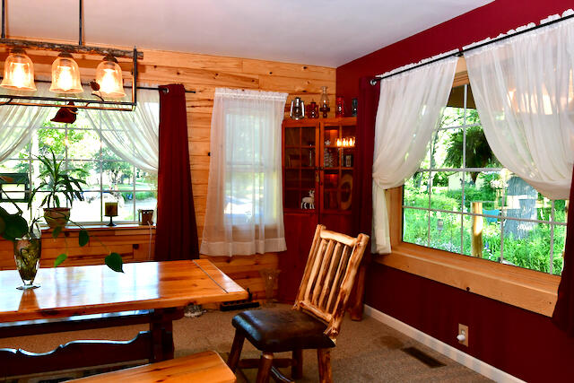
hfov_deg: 61.9
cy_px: 192
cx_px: 287
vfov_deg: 43.6
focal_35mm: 30
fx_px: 478
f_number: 6.3
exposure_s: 1/80
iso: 640
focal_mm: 15
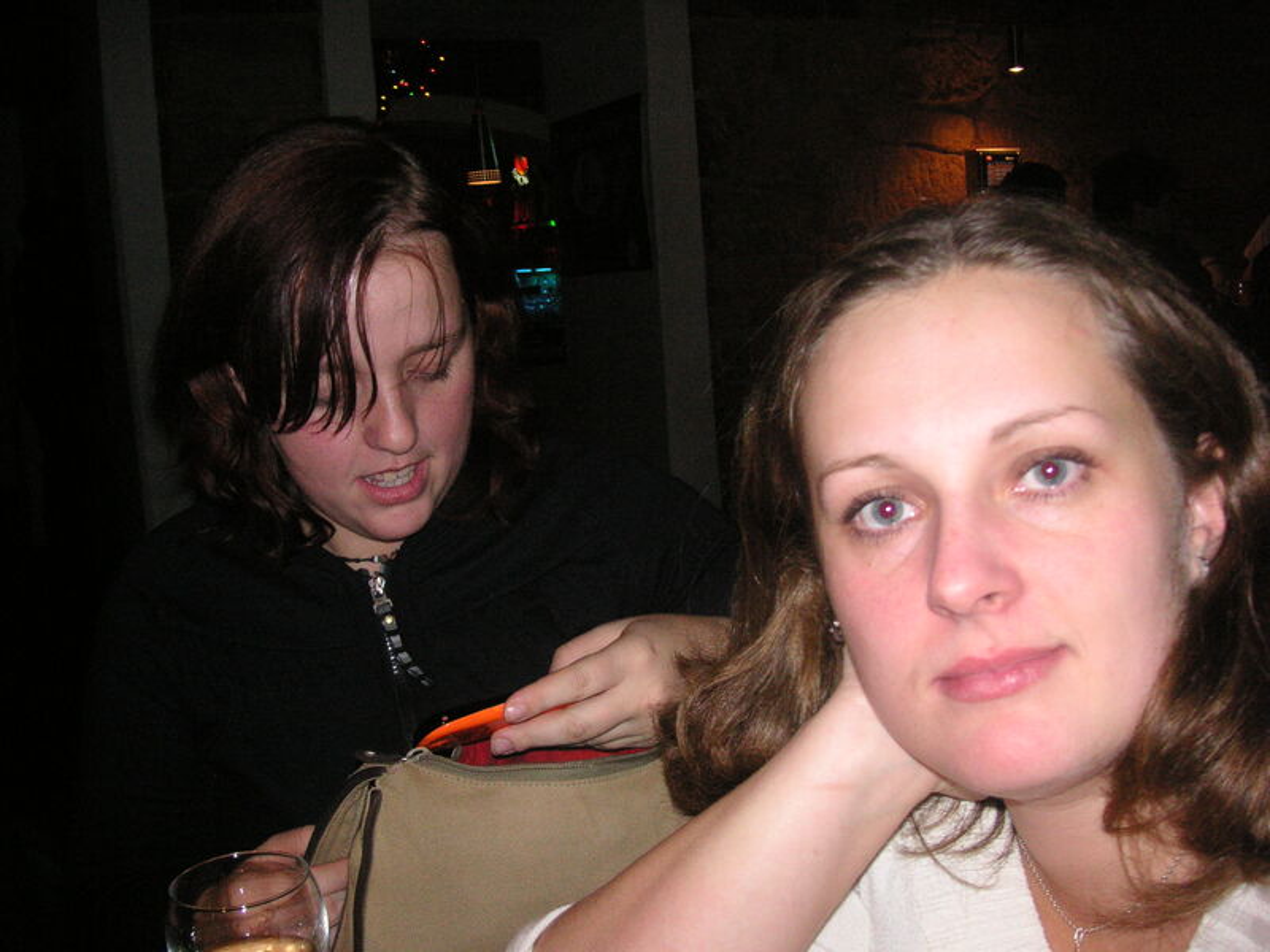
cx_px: 635
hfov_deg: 50.1
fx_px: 1357
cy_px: 476
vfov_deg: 38.7
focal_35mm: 37
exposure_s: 1/45
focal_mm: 6.1
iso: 160
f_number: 2.8
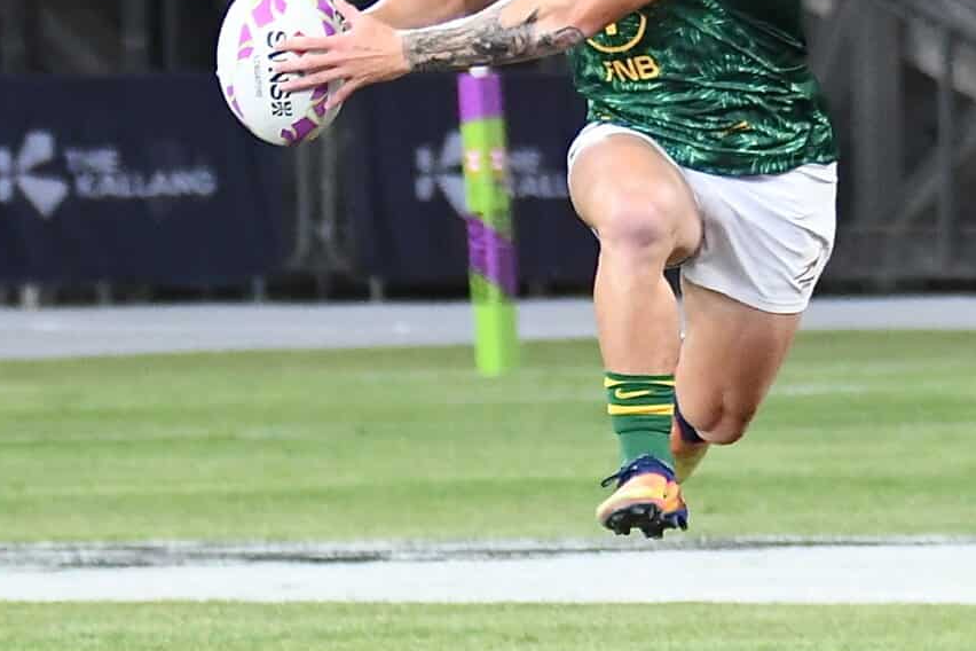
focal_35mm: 528
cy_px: 133
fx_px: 14314
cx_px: 554
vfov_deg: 2.6
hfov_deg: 3.9
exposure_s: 1/800
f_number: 5.3
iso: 4000
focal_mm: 200
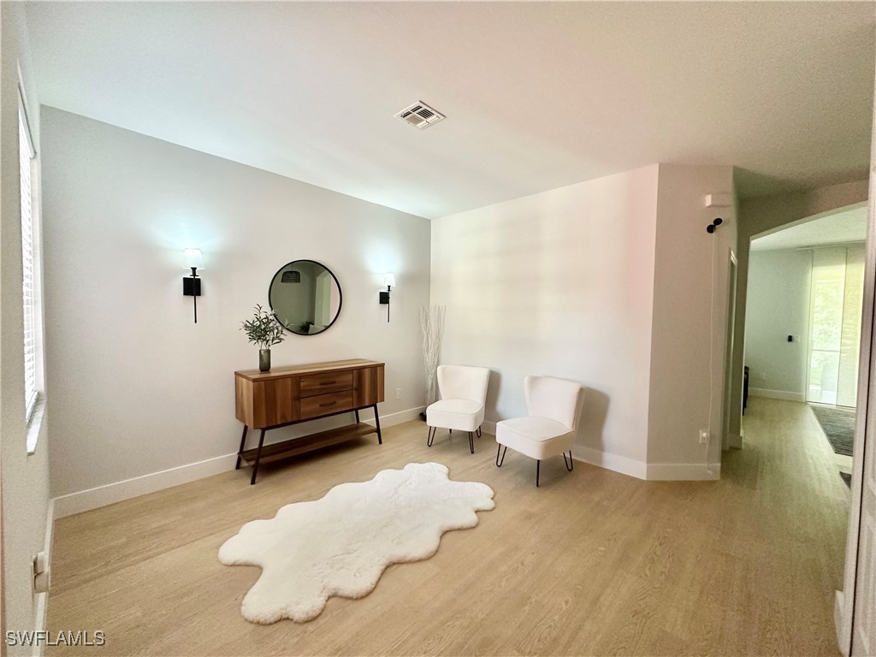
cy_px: 328
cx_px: 438
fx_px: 354
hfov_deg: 102.1
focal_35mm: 14
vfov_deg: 85.7
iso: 400
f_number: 2.2
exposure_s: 1/52
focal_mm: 2.22
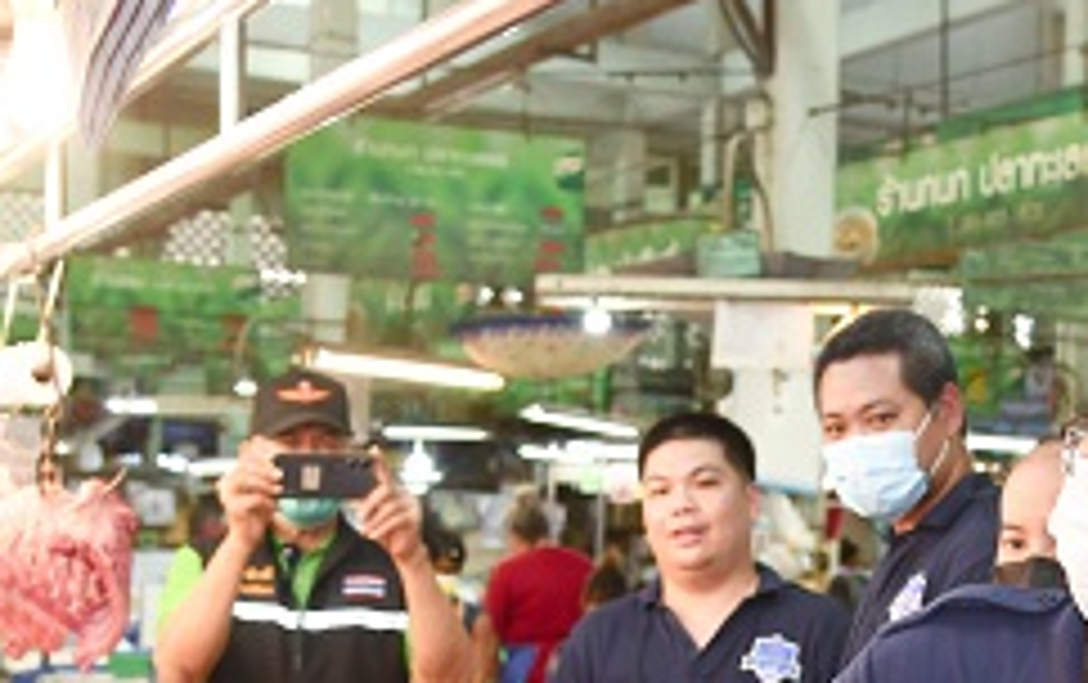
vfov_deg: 16.8
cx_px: 782
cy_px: 717
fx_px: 2257
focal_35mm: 76
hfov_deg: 26.8
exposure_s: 1/80
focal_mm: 24
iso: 400
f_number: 4
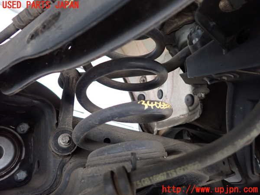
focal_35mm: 25
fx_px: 188
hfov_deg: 69.4
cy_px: 98
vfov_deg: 54.9
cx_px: 130
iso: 640
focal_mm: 4.5
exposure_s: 1/30
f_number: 2
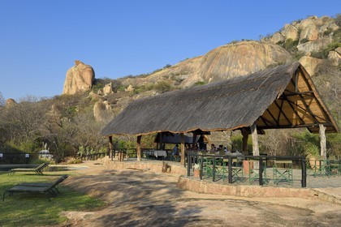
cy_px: 114
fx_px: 303
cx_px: 170
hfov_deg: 58.7
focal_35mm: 32
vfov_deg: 41.1
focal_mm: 32
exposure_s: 1/160
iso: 200
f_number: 14
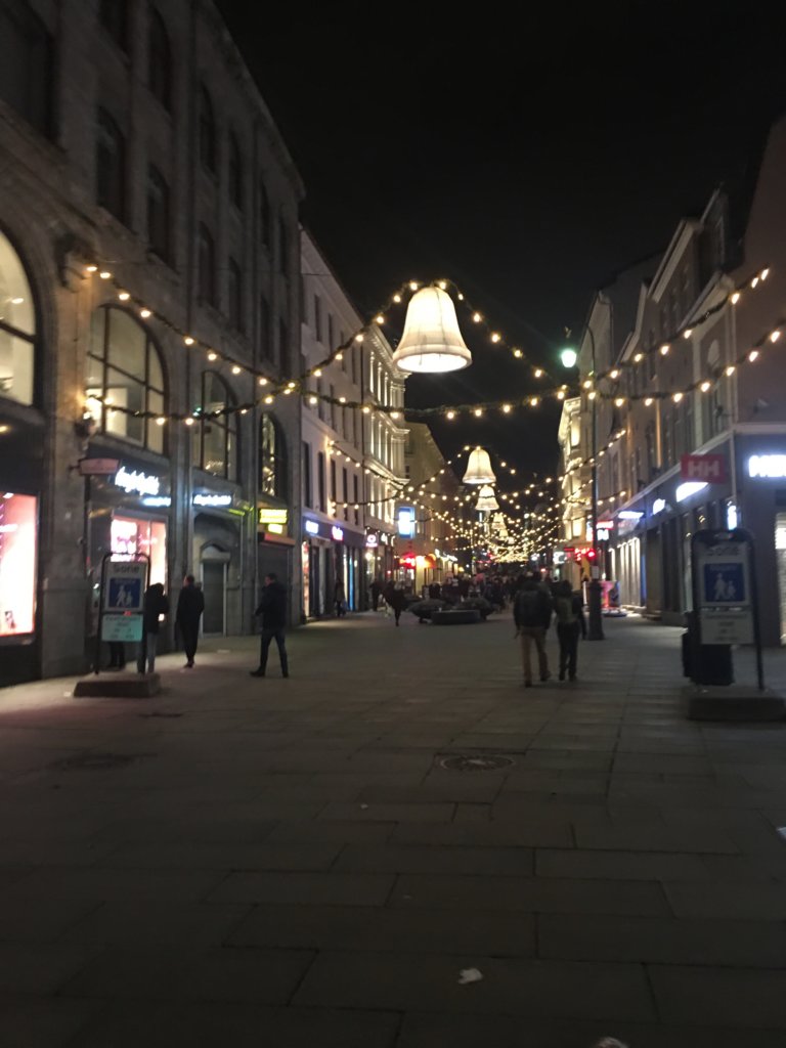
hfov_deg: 48.2
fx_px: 878
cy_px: 524
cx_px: 393
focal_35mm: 29
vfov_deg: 61.7
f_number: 2.2
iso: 100
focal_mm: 4.15
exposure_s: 1/8
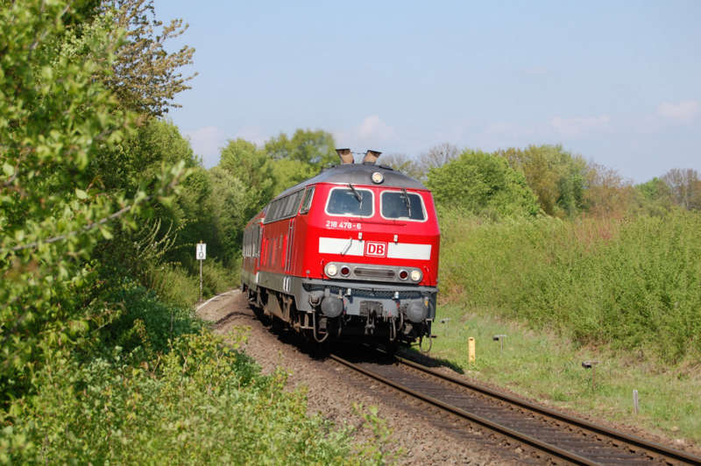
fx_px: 1605
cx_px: 350
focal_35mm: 82
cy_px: 233
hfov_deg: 24.6
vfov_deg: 16.5
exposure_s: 1/320
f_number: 9
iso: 200
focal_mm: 55
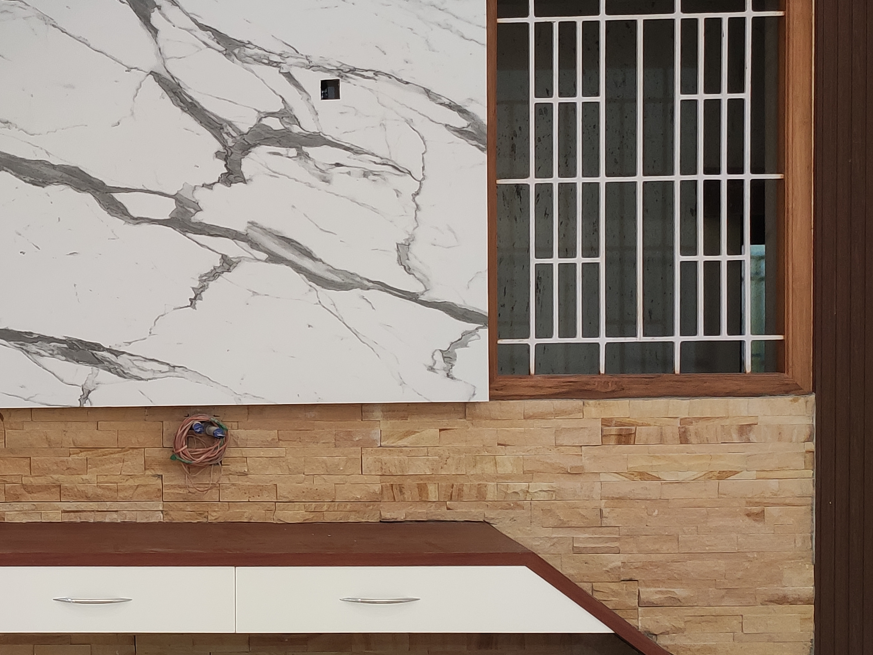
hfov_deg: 29.2
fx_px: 1538
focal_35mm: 61
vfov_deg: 24.0
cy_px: 267
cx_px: -39
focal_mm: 4.77
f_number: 1.75
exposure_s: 1/33
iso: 502
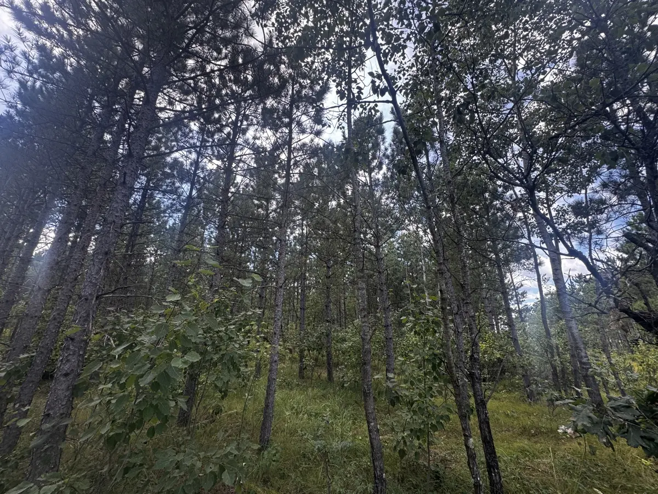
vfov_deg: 85.7
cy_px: 247
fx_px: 266
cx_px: 329
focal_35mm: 14
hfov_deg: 102.1
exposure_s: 1/138
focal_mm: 2.22
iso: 40
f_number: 2.2
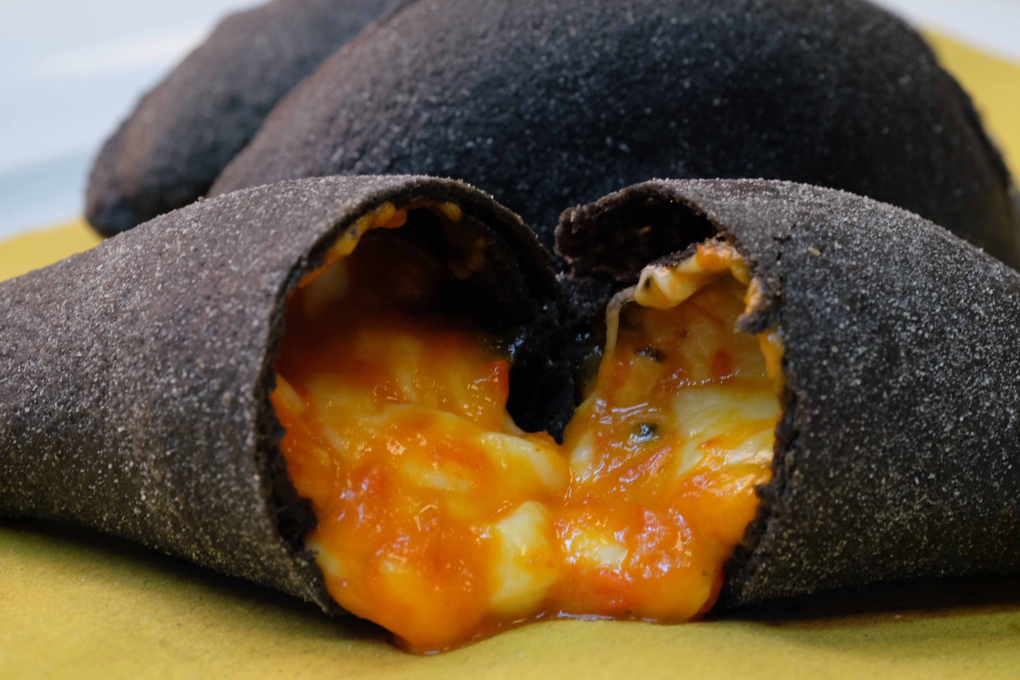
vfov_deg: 15.2
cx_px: 510
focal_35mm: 90
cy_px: 340
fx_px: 2550
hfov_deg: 22.6
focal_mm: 60
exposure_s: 1/60
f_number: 8
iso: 2000
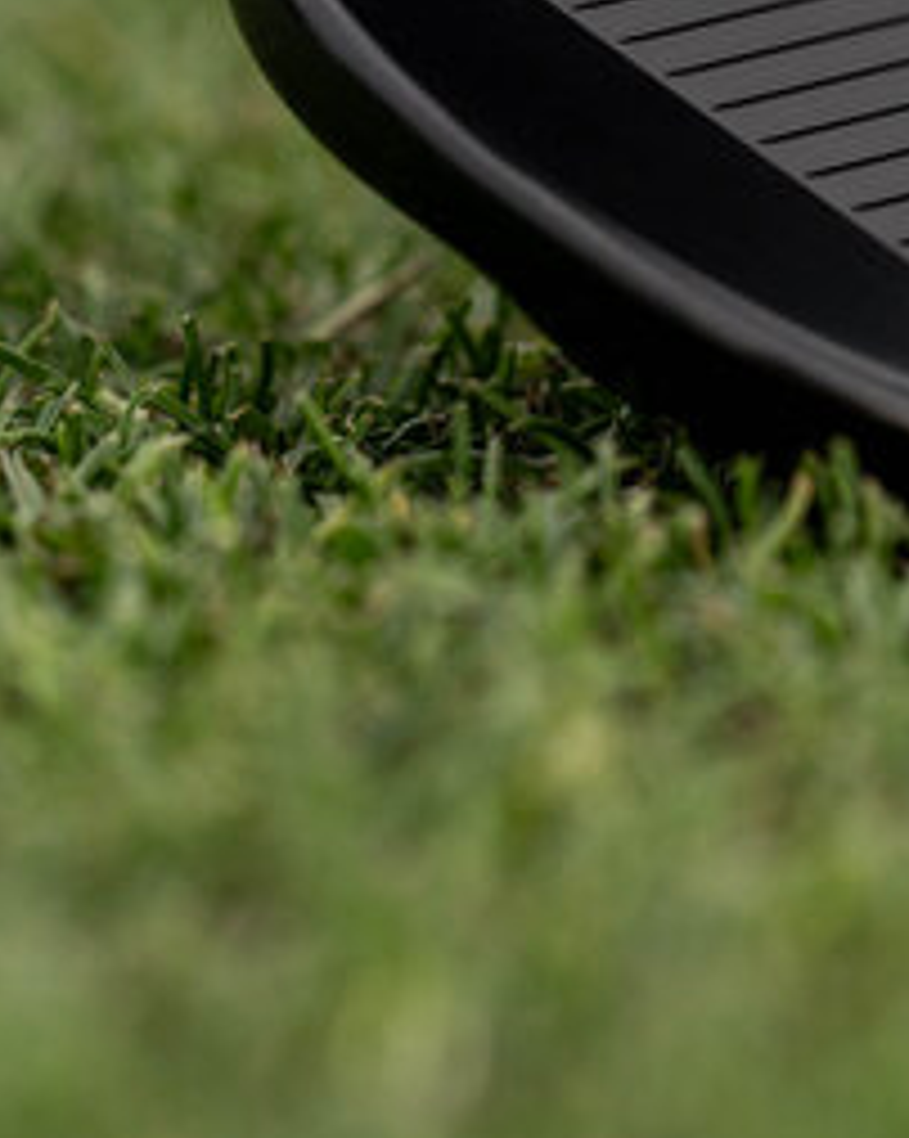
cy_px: 223
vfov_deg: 3.9
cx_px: 1516
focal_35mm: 501
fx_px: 16868
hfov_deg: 3.1
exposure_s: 1/250
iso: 160
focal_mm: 135
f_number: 4
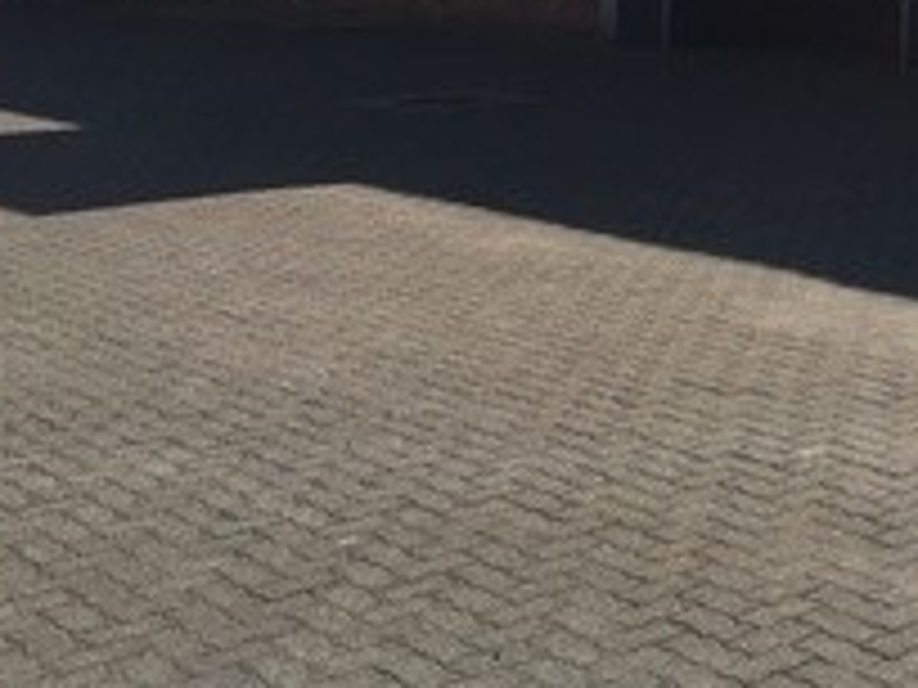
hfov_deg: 26.4
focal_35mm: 71
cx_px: 846
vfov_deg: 19.6
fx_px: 1883
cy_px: -124
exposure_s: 1/2564
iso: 25
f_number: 2.2
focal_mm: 4.15
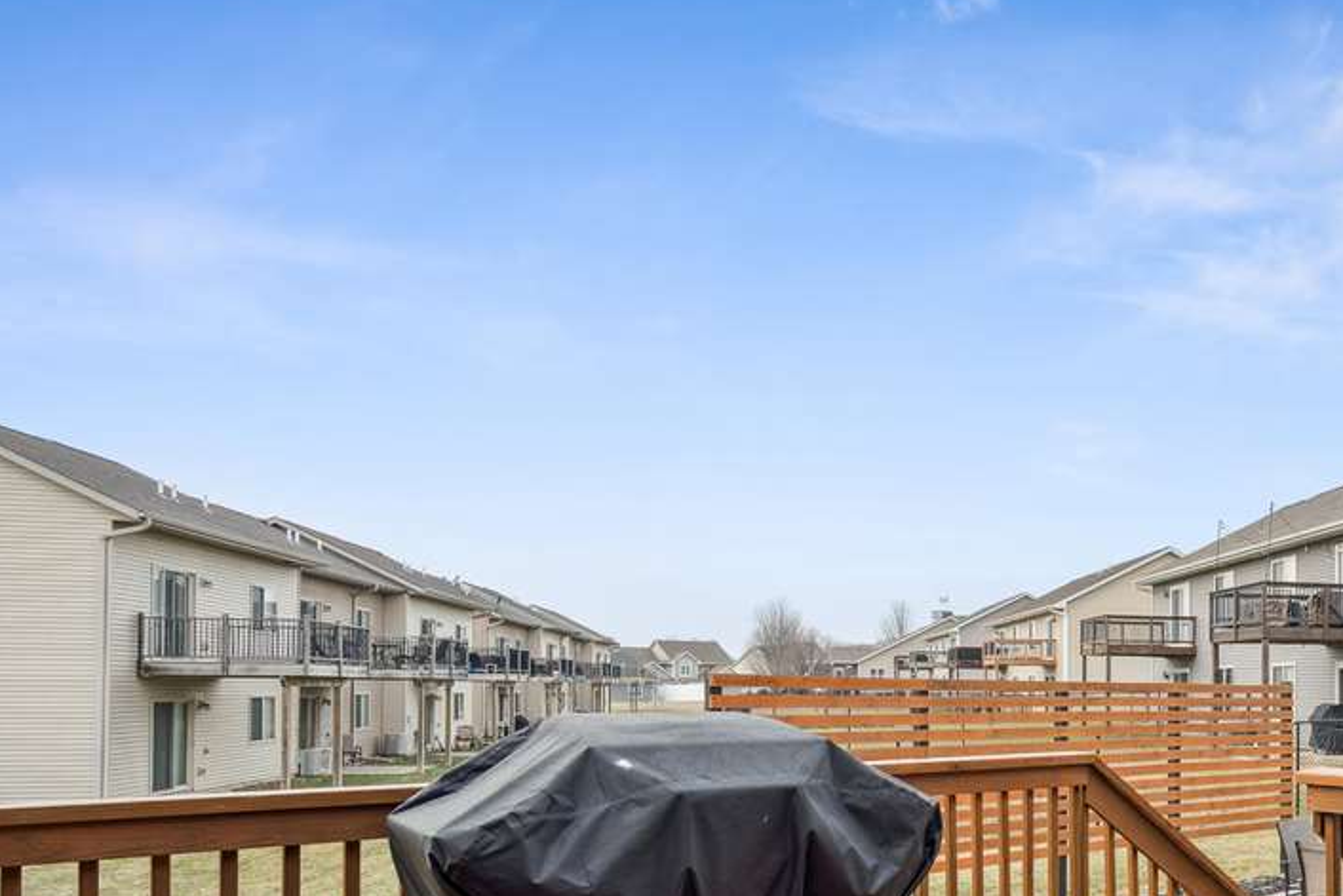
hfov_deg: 59.4
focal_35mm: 29
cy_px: 726
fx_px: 1082
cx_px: 1046
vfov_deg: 42.8
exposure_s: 1/400
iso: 400
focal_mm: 16
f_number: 8
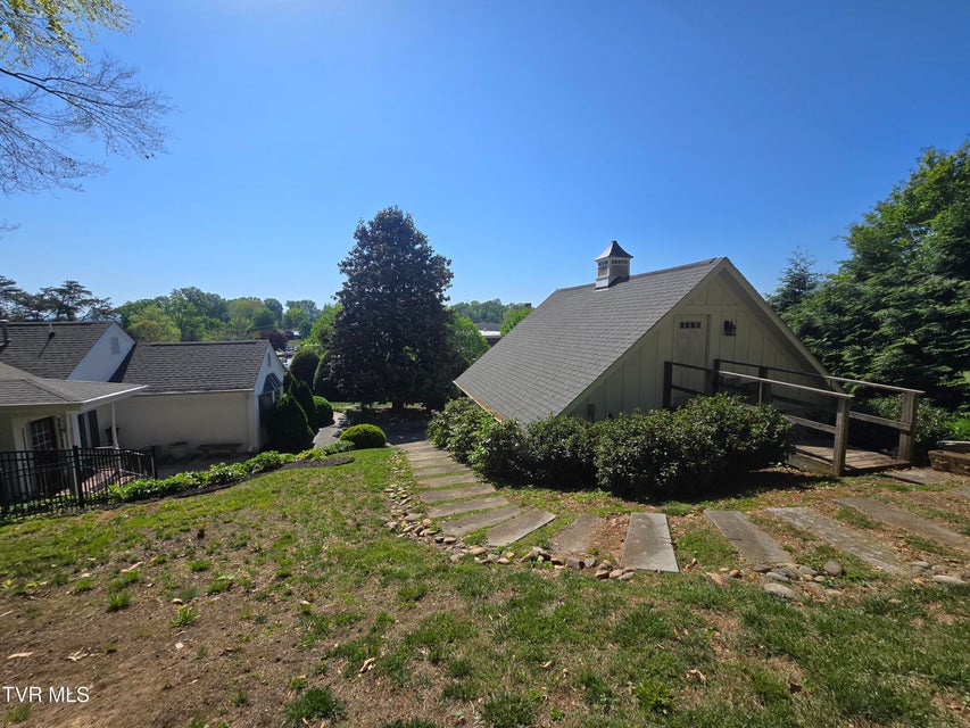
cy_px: 364
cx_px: 485
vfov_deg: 89.9
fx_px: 364
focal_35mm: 13
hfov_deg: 106.2
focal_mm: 2.2
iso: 50
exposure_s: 1/3134
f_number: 2.2
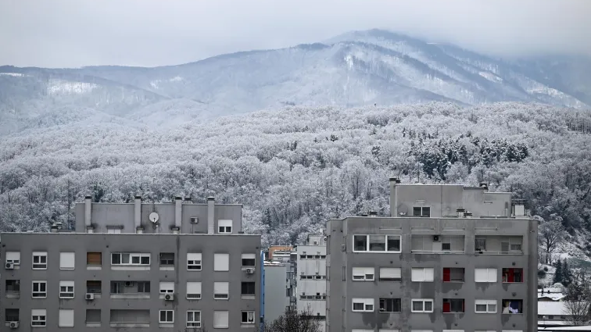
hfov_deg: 12.0
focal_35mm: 179
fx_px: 2805
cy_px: 137
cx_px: 296
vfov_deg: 6.8
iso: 400
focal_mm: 170
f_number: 4
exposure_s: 1/2000
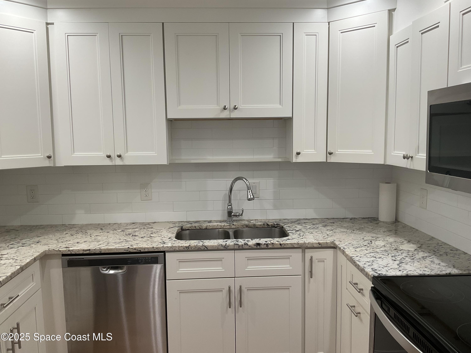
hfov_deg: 61.7
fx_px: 395
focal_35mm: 29
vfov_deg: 48.2
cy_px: 176
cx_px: 236
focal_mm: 3
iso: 32
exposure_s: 1/60
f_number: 1.8
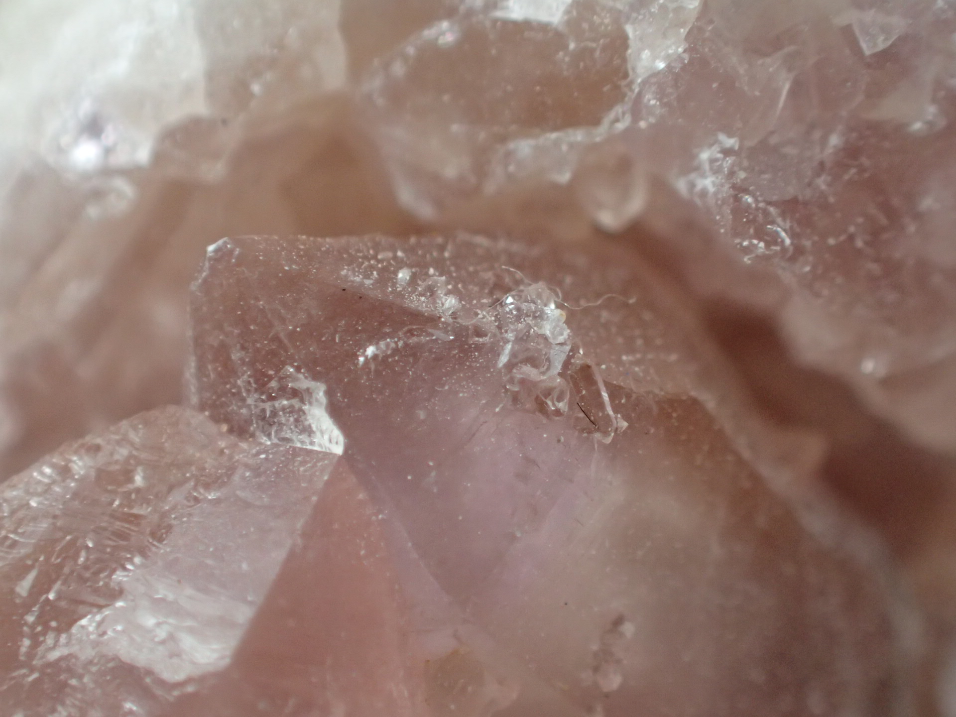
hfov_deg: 19.6
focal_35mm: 100
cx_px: 478
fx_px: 2762
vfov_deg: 14.8
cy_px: 358
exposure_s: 1/160
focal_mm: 18
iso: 800
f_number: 4.9
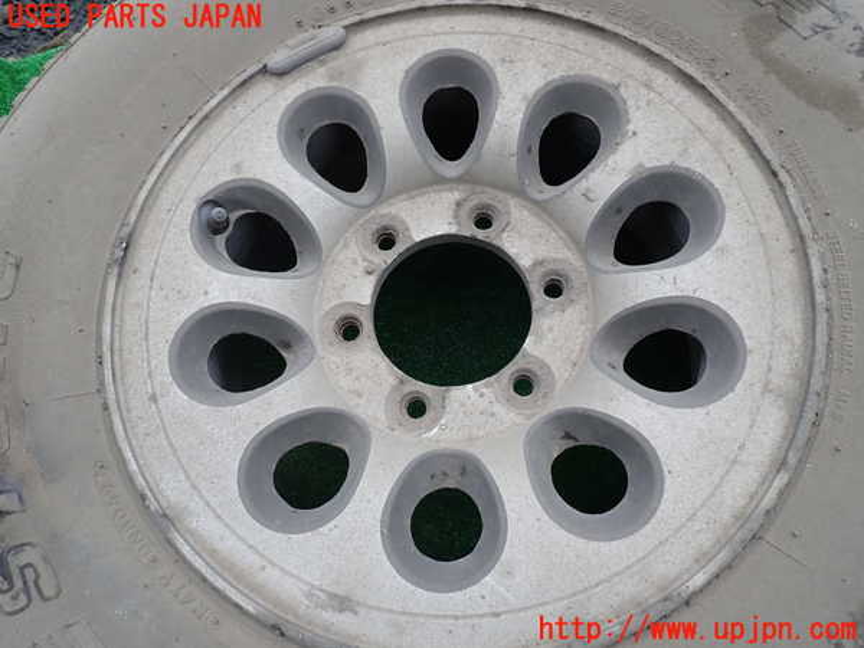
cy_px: 324
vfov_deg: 54.9
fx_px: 624
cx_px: 432
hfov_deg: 69.4
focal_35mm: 25
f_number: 2.8
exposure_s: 1/80
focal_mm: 4.5
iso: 100
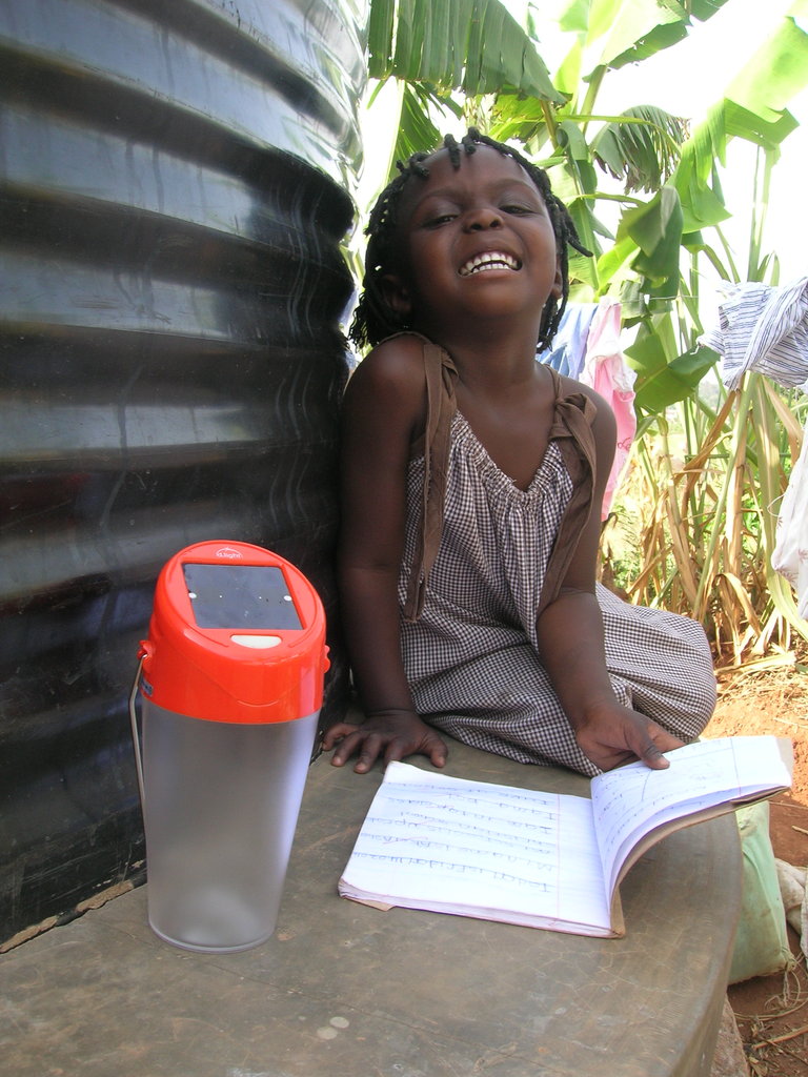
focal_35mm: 34
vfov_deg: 54.0
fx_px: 1058
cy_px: 538
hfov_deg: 41.8
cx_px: 404
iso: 50
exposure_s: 1/44.5
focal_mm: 5.7
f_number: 4.9
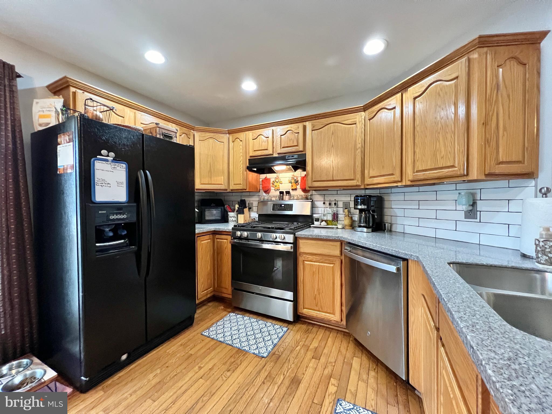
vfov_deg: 89.9
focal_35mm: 13
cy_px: 207
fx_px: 207
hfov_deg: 106.2
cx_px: 276
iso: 640
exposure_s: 1/60
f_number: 1.8
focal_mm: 1.57
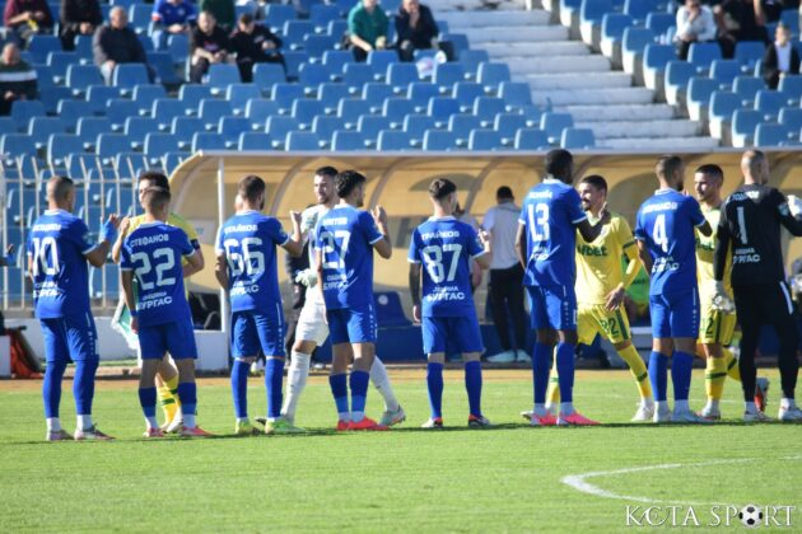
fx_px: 9022
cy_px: 267
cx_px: 401
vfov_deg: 3.4
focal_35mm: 405
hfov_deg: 5.1
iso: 400
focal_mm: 270
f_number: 5.6
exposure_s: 1/800
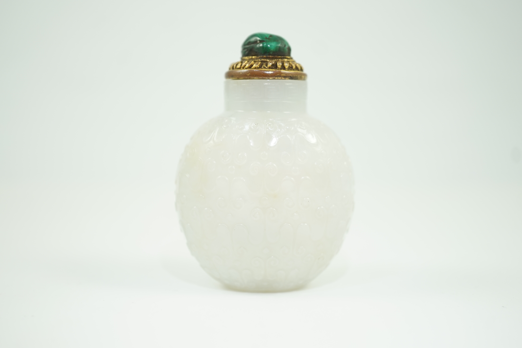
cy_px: 174
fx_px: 652
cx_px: 261
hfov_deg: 43.6
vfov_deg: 29.9
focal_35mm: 45
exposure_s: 1/60
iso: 200
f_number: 3.5
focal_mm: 30
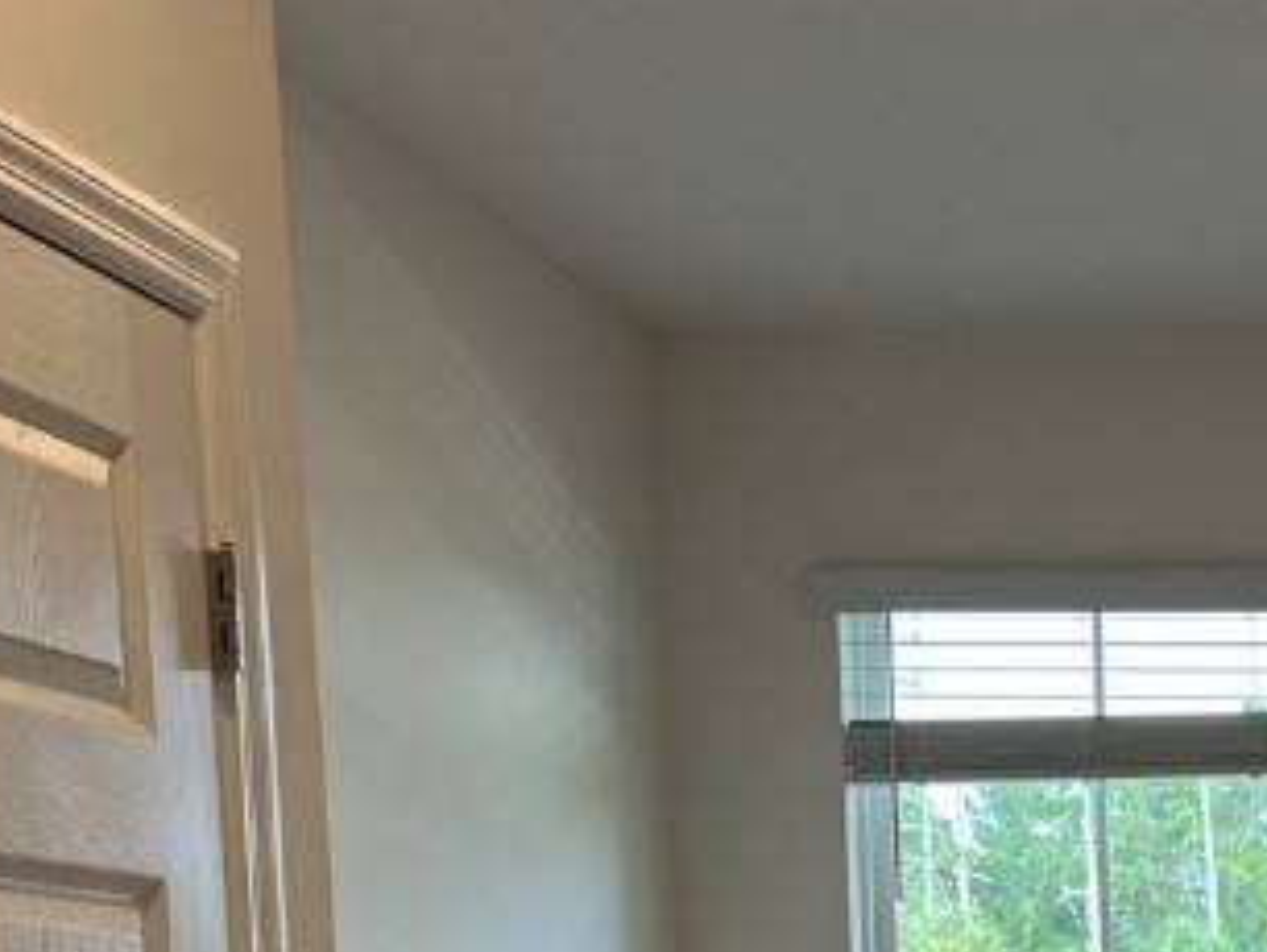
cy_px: 1548
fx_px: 3187
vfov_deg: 15.3
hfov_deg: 20.7
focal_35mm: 87
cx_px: 1602
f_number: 1.5
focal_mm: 5.7
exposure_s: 1/156
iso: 40
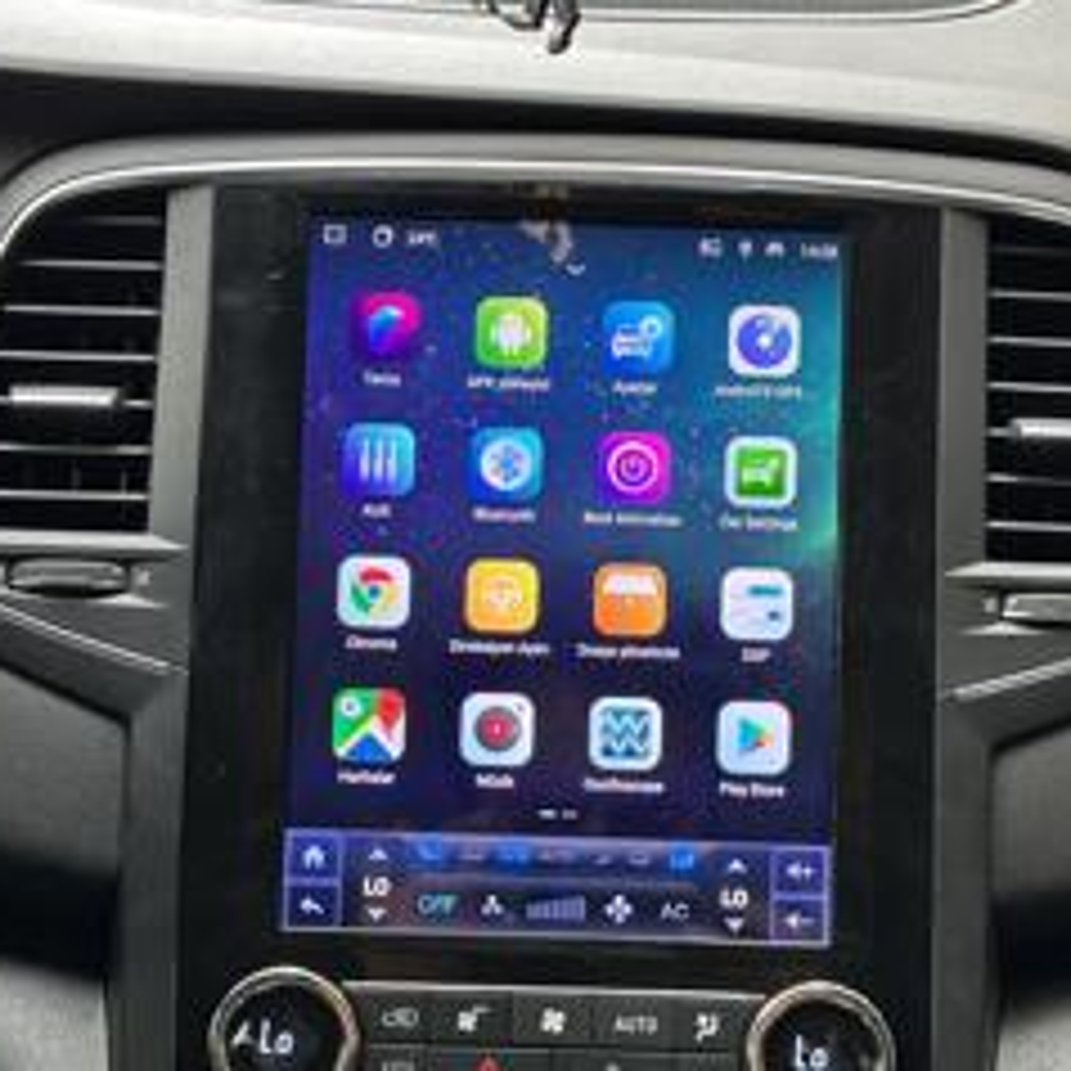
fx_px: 3115
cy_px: 583
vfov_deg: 19.5
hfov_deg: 19.5
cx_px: 558
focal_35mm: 89
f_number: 1.78
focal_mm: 6.86
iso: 80
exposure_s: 1/77
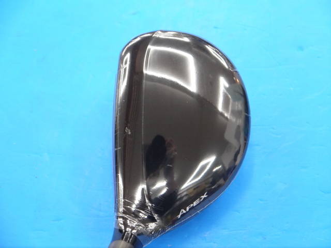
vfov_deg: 17.6
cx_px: 166
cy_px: 124
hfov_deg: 23.3
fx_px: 803
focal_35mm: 84
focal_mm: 42
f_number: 5.6
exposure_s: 1/60
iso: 800
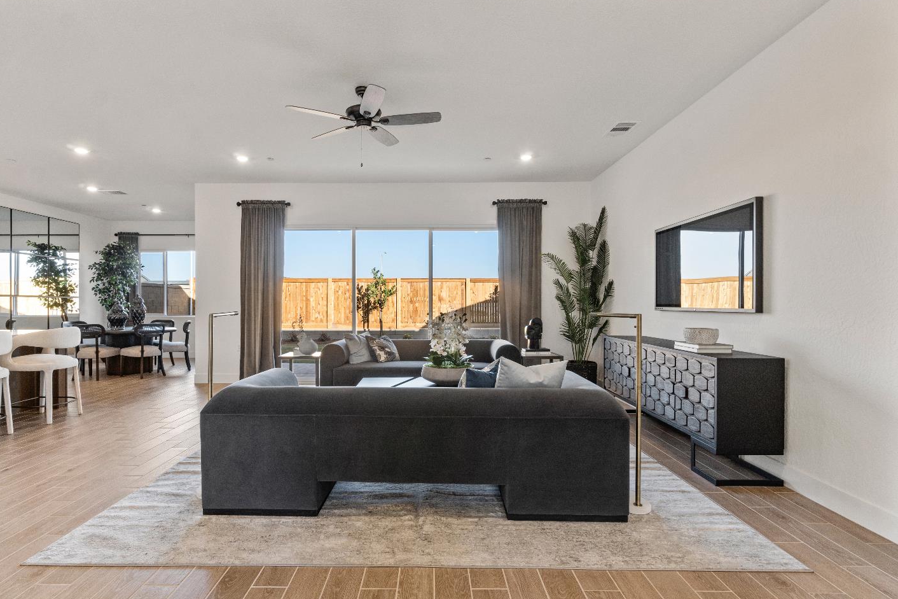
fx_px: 437
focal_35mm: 18
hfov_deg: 91.4
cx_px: 422
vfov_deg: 68.8
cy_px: 309
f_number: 9
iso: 250
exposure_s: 1/10
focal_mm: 11
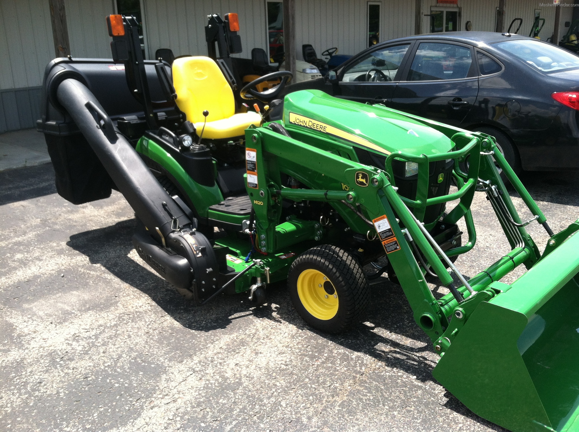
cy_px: 216
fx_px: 585
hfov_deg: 52.7
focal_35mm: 35
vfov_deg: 40.6
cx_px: 290
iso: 80
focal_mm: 3.85
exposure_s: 1/508
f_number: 2.8
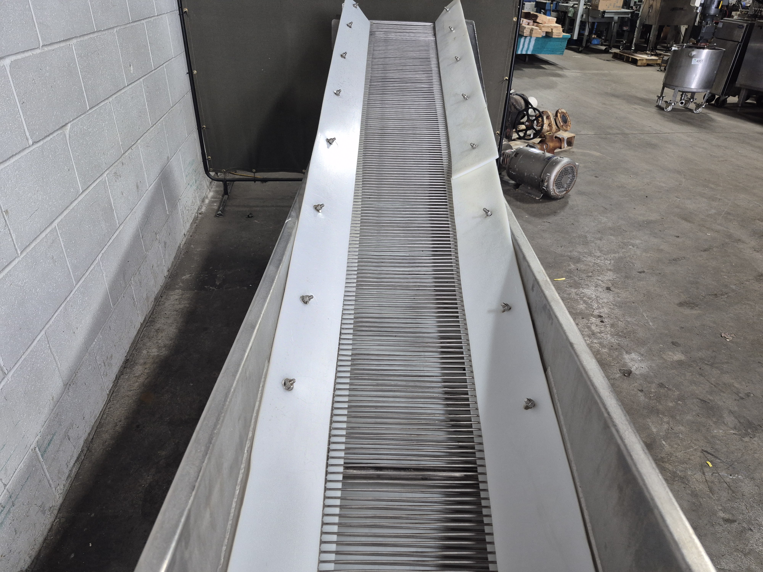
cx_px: 382
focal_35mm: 23
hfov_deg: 73.9
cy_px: 286
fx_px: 507
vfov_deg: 58.9
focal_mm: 5.4
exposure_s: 1/120
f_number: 1.8
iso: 400
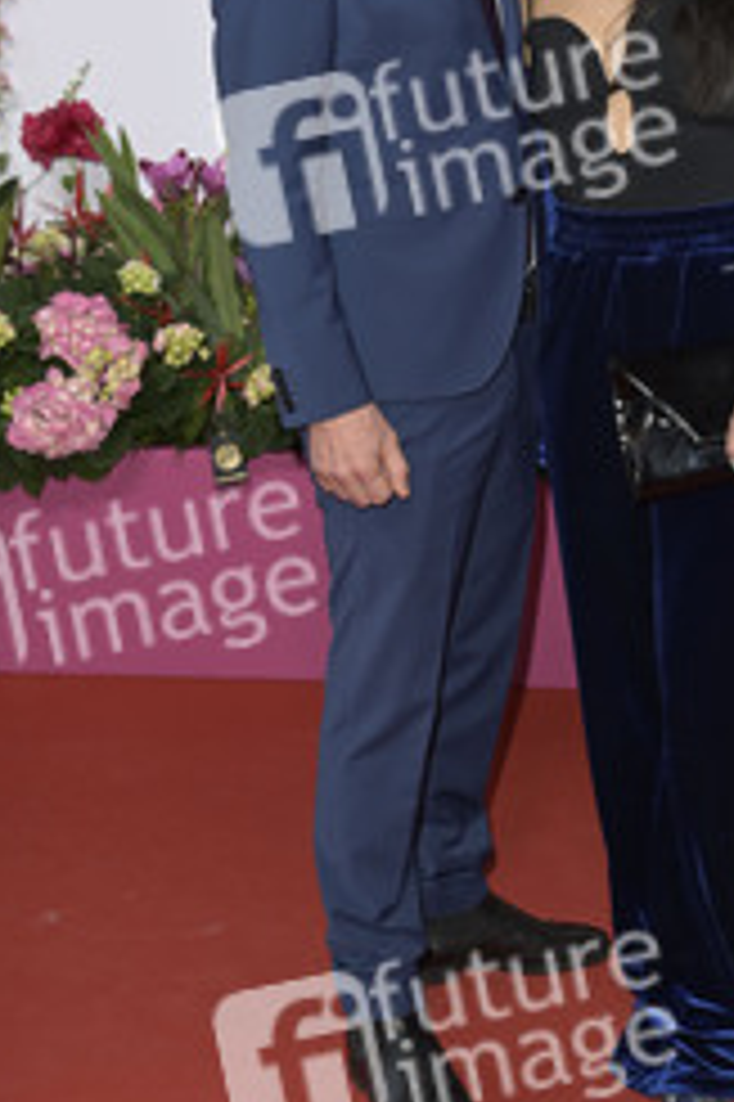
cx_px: 576
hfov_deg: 16.0
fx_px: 2603
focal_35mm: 85
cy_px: 364
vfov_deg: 23.8
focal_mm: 52
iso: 640
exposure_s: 1/250
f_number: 6.3
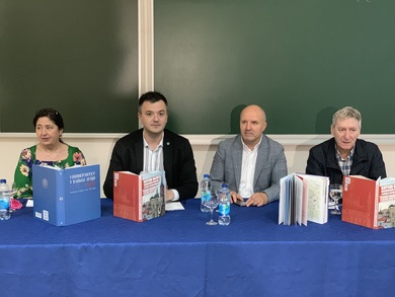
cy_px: 148
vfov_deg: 28.1
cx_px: 198
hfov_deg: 36.8
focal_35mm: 52
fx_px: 594
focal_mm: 6
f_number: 2.4
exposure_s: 1/25
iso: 500
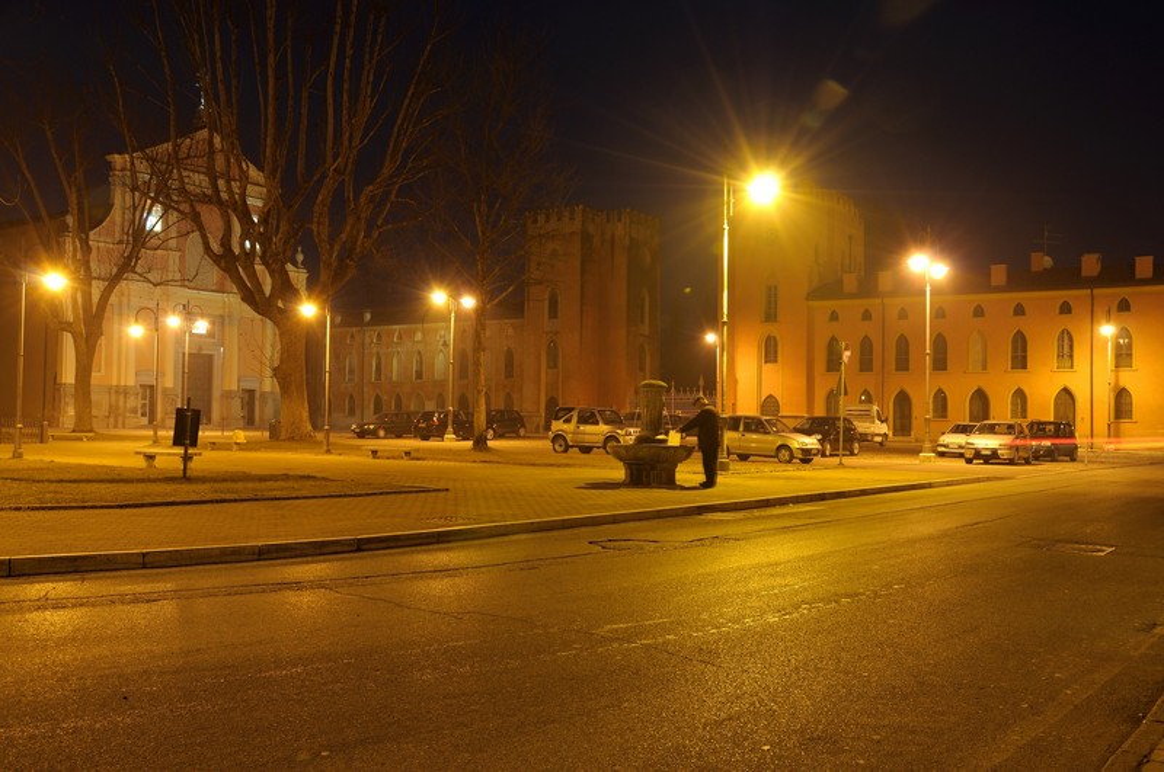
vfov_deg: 39.9
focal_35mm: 33
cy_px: 386
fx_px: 1065
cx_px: 582
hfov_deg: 57.3
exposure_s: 6
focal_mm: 22
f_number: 10
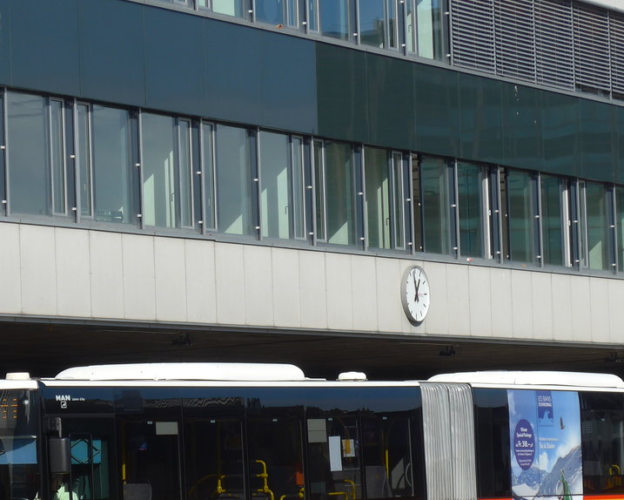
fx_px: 3528
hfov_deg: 10.1
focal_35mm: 191
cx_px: 216
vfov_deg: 8.1
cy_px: 342
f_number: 5
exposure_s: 1/640
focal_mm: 22.9
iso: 80
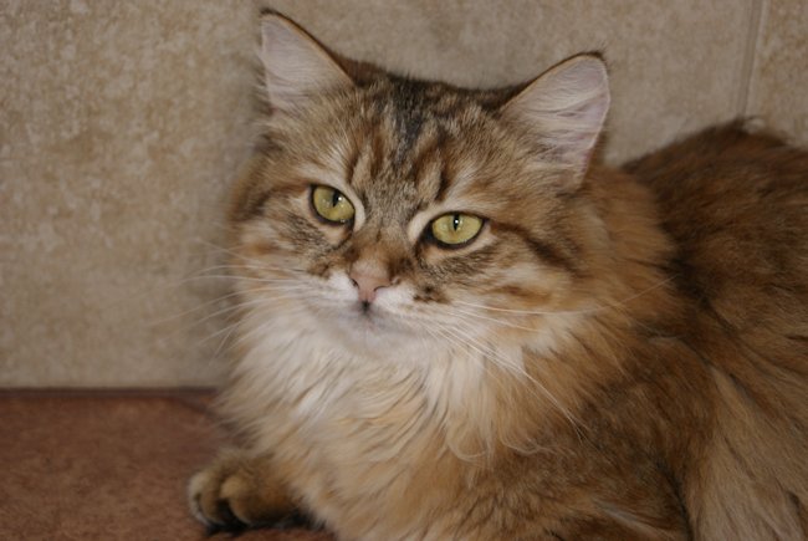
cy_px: 270
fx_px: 1854
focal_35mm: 82
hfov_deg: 24.6
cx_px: 404
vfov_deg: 16.6
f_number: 5.6
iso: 400
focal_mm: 55
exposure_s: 1/80
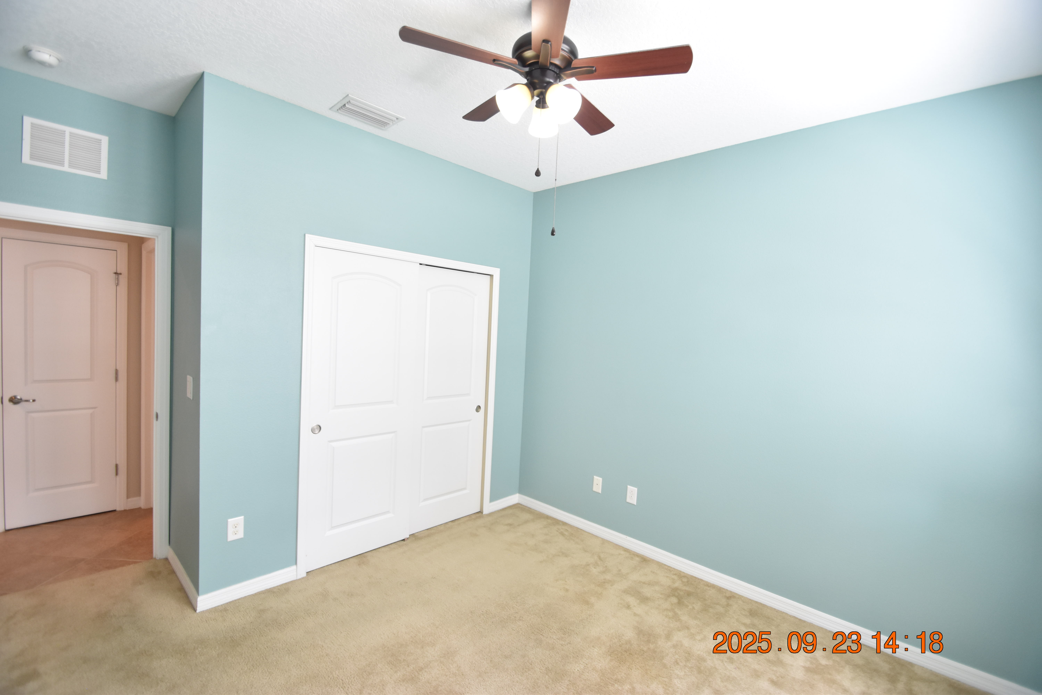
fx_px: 434
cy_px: 348
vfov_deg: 77.3
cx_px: 521
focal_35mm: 15
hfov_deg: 100.4
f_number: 3.5
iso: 800
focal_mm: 10
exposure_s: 1/90
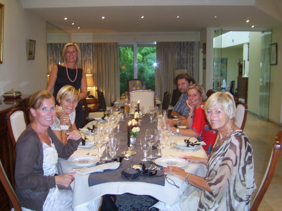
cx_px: 141
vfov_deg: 37.7
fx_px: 310
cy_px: 106
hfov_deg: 49.0
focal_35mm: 38
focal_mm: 7.8
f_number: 2.8
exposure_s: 1/30
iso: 104
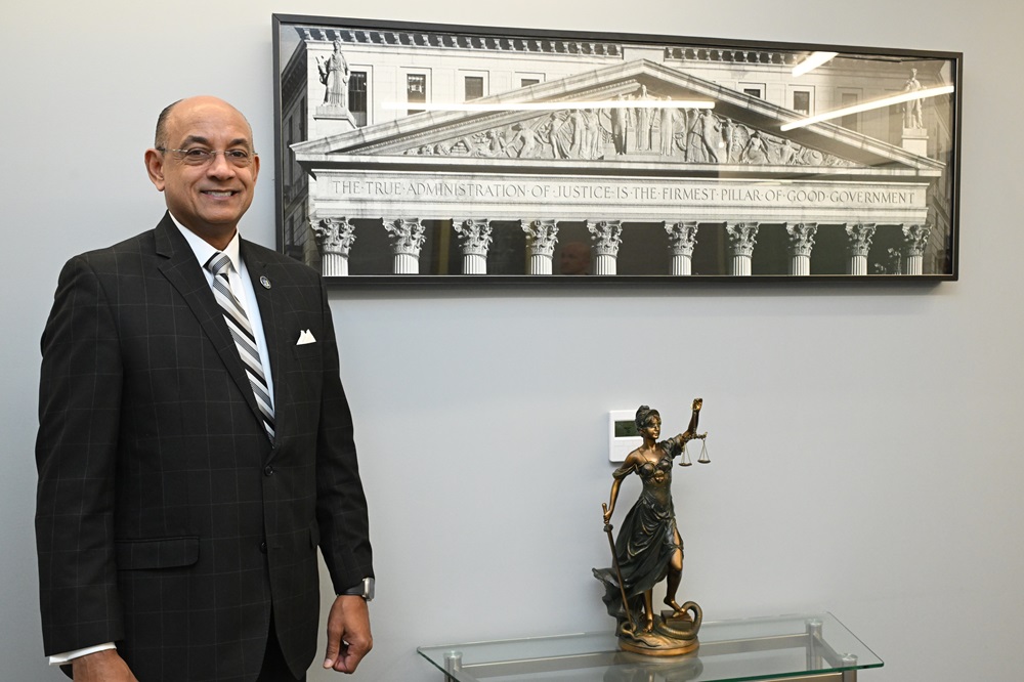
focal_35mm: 36
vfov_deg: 36.8
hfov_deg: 53.1
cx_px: 512
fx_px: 1024
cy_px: 341
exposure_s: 1/200
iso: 5000
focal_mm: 36
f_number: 6.3
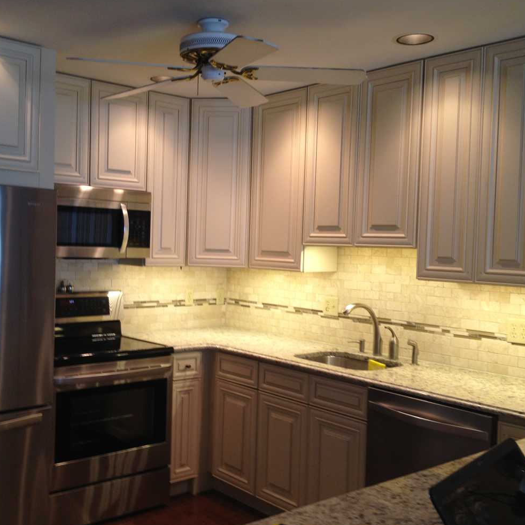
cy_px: 261
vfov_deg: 40.0
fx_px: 721
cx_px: 221
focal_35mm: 42
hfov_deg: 39.9
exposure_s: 1/20
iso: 64
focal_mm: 4.28
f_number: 2.4
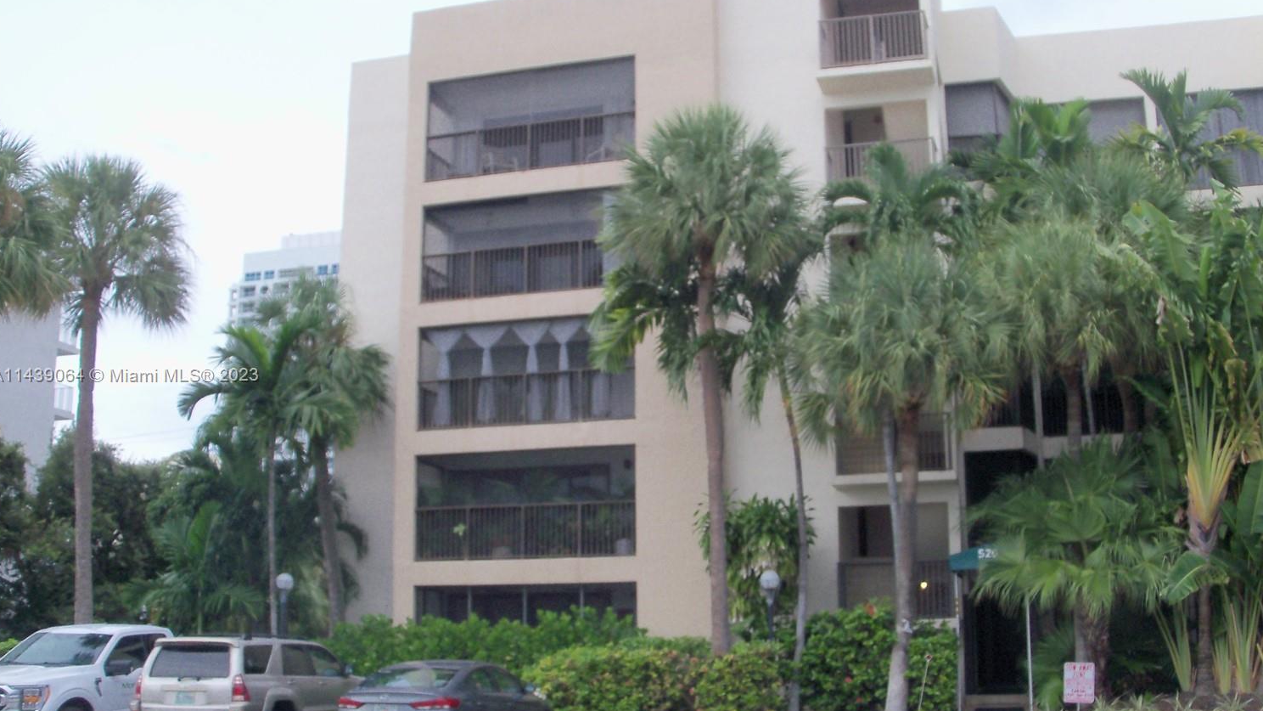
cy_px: 376
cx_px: 666
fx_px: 1373
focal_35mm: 41
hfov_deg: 49.4
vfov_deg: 29.0
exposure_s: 1/200
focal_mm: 6.3
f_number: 3
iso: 160
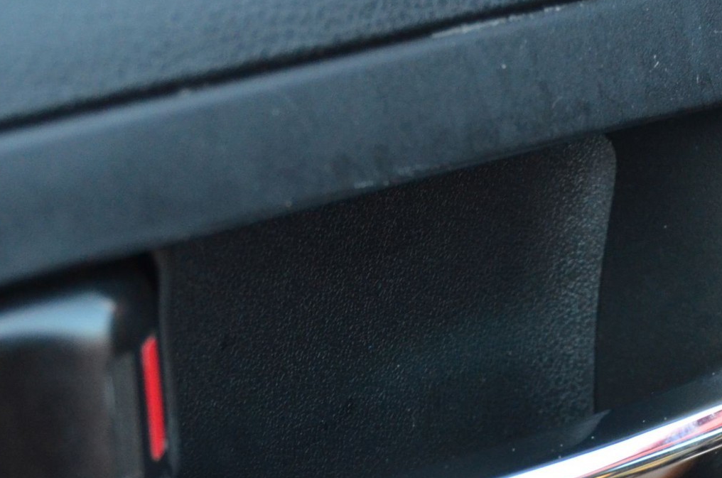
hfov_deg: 10.7
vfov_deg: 7.1
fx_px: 3843
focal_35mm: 192
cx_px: 458
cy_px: 391
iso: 1600
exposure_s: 1/125
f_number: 4.8
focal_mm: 52
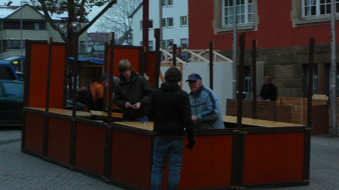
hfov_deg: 28.2
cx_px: 177
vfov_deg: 16.1
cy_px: 90
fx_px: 674
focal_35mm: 75
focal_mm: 9.7
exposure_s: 1/8
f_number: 3.6
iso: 200
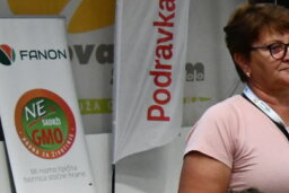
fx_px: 1671
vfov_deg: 6.6
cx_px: 560
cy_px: 212
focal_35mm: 208
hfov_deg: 9.3
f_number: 10
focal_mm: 35
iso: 3200
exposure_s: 1/400
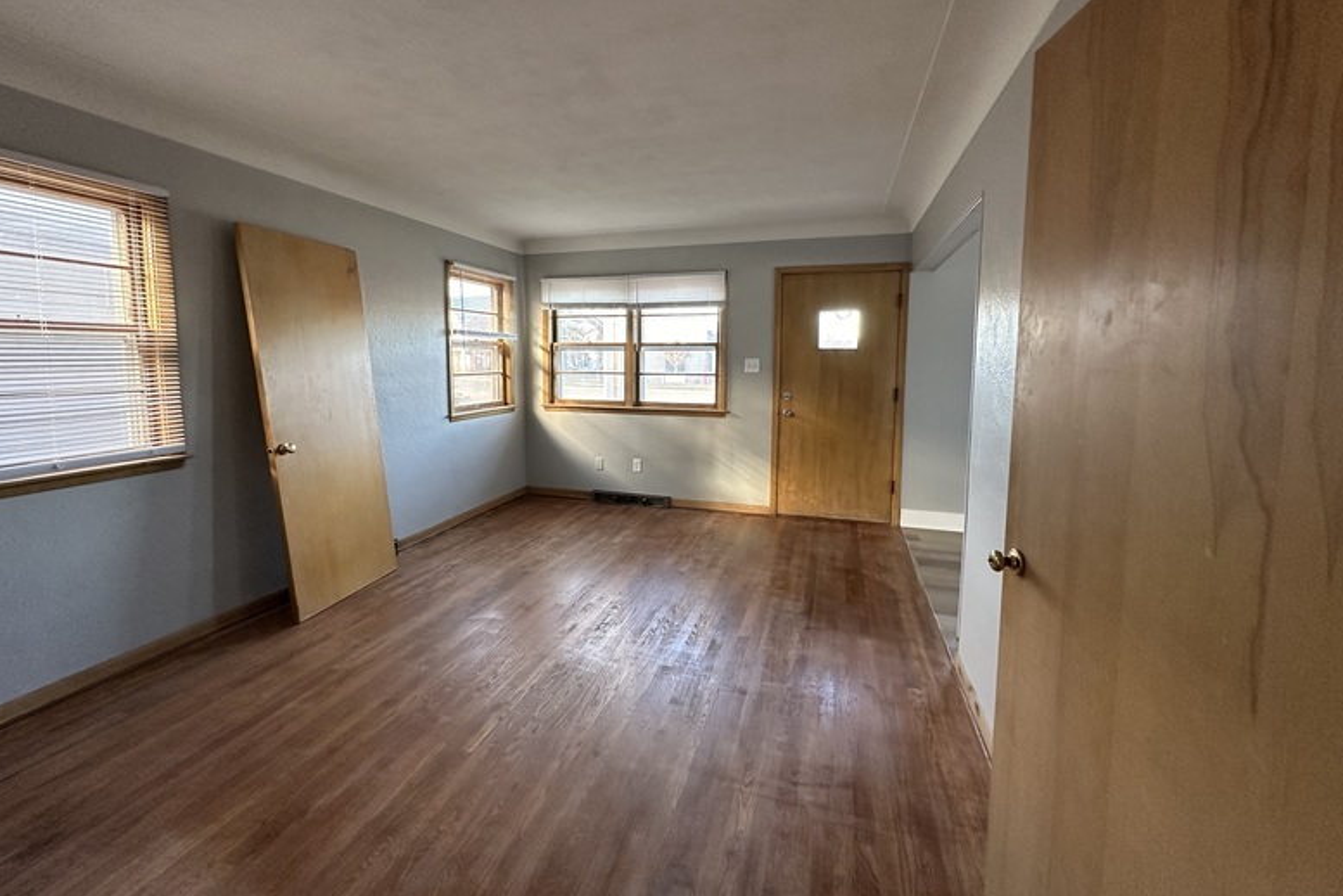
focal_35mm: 15
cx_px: 664
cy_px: 405
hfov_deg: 100.4
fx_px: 560
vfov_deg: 77.1
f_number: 2.2
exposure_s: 1/99
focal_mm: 2.22
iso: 250
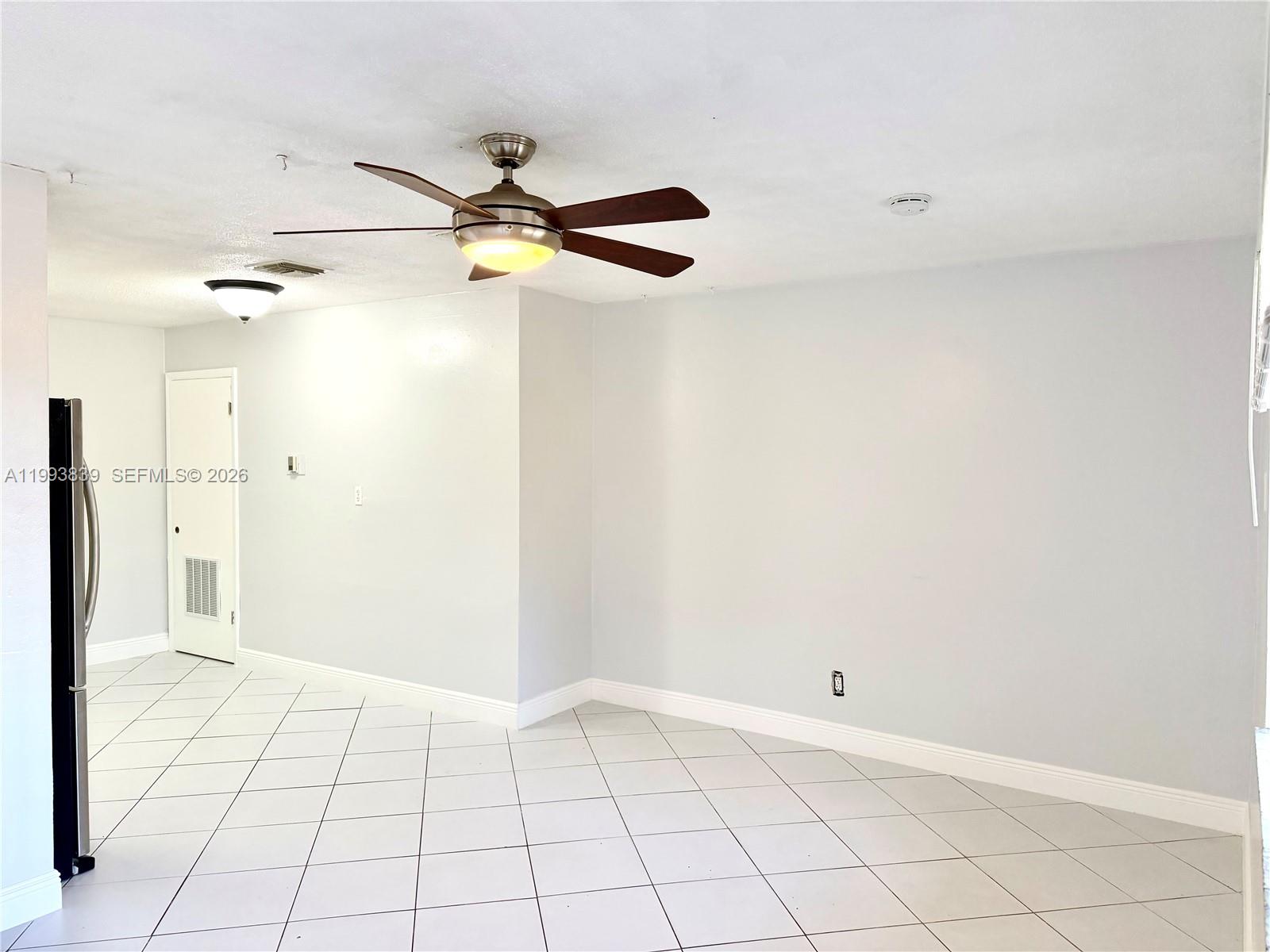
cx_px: 635
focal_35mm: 24
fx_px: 881
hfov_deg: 71.6
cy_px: 476
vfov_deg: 56.8
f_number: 1.78
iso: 200
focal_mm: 6.76
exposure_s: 1/166
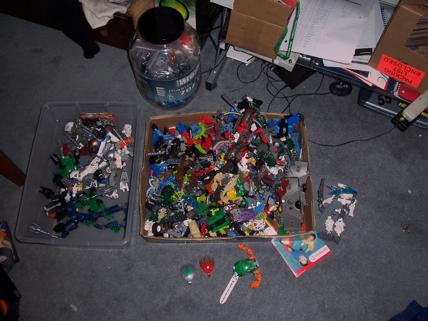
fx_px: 420
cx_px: 214
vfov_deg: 41.8
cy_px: 160
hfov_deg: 54.0
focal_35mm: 34
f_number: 2.7
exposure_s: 1/60
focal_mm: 5.6
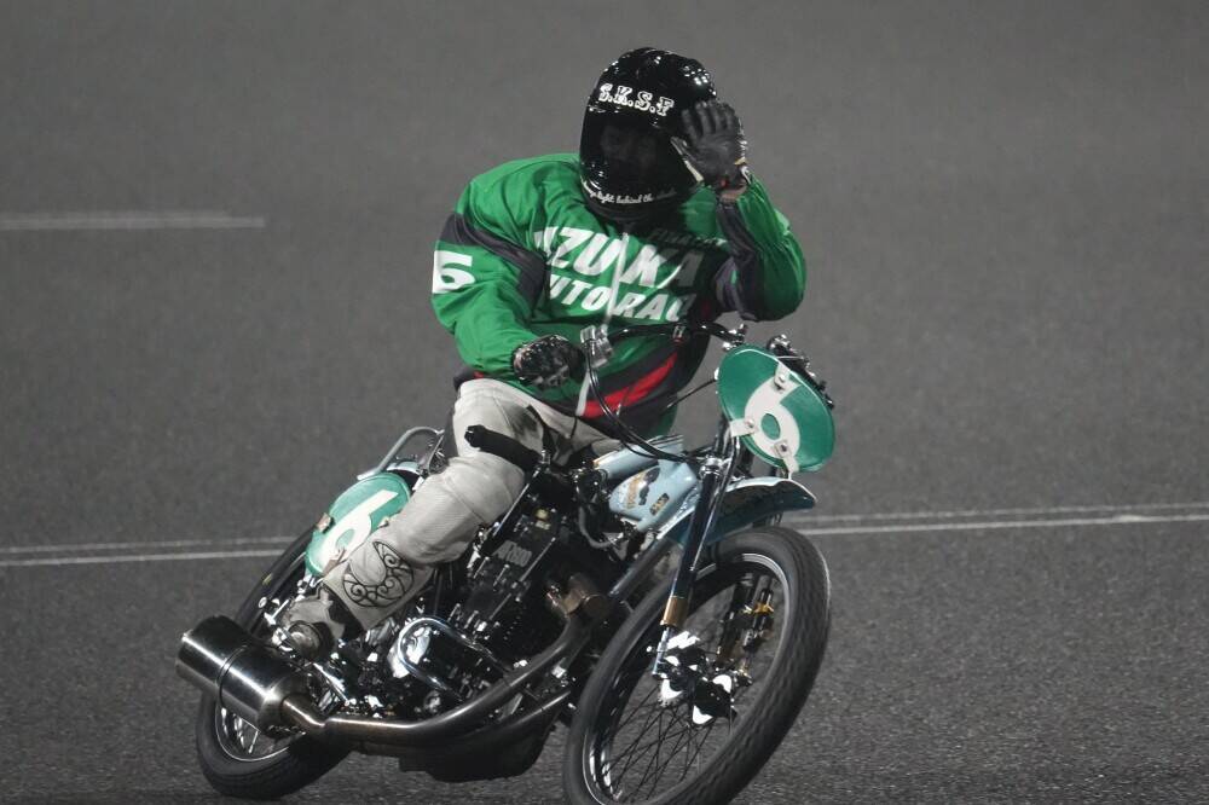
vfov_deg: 3.1
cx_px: 604
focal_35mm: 450
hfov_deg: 4.6
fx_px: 15107
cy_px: 402
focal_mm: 300
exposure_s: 1/1000
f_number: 5.6
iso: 12800
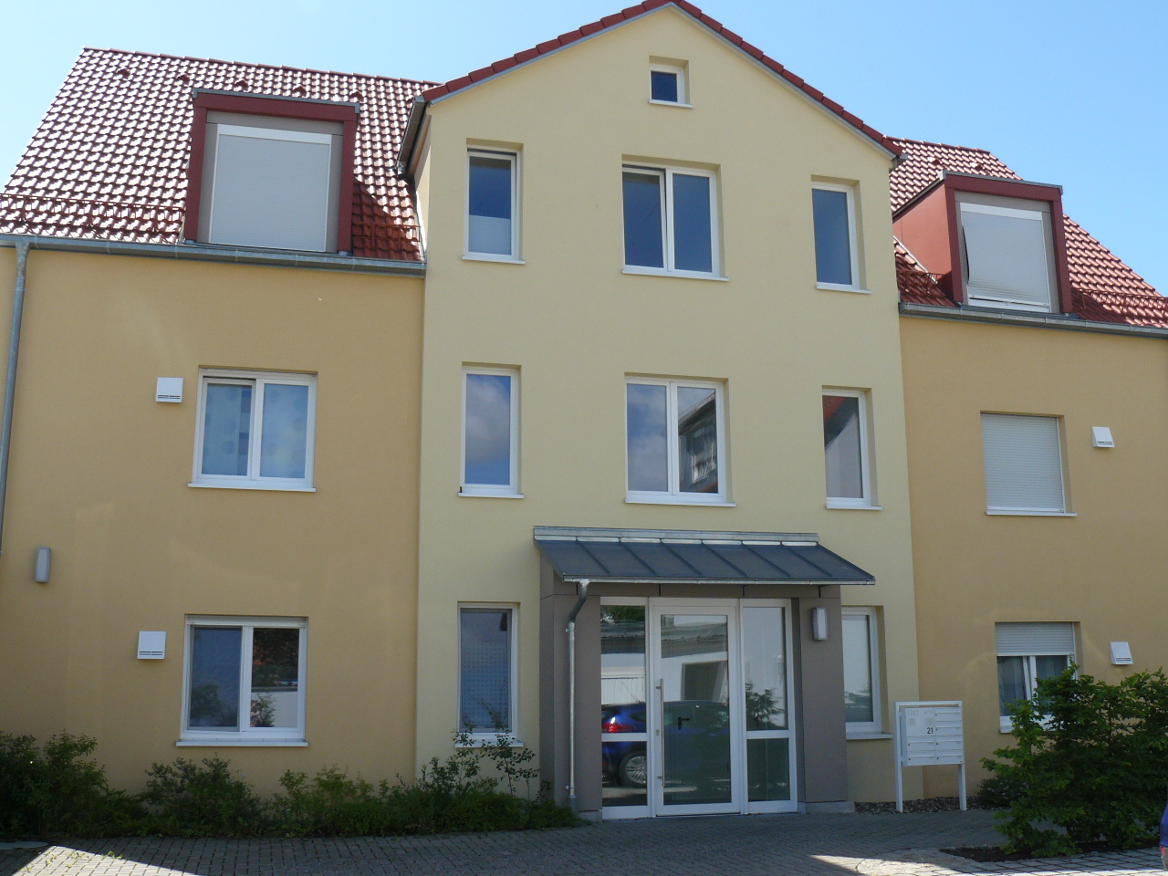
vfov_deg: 39.7
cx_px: 584
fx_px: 1215
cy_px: 438
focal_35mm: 36
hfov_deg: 51.4
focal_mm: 6
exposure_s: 1/250
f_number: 5.6
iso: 100
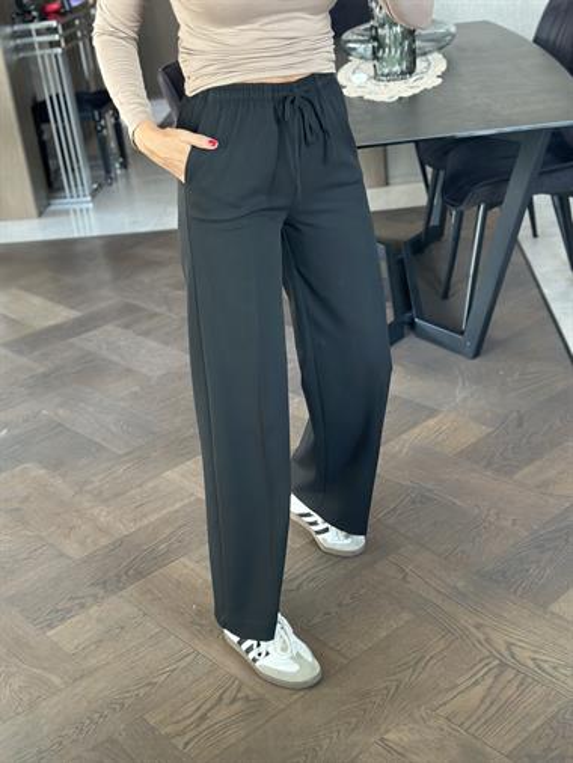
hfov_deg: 30.3
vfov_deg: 39.6
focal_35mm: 48
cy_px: 382
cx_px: 286
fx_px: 1059
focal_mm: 6.86
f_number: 1.78
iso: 250
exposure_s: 1/60
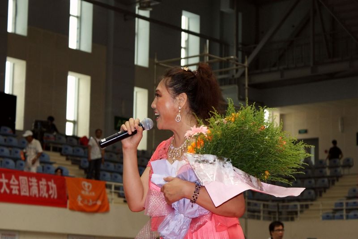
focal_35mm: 105
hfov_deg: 19.5
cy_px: 120
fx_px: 1044
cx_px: 179
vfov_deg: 13.0
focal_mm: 70
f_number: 5.6
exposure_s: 1/160
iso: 640
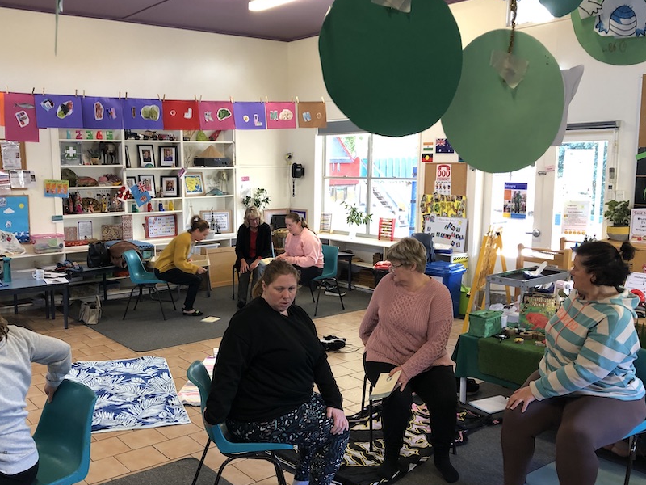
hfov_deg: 52.2
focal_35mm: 35
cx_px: 251
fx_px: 653
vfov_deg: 40.7
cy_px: 268
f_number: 1.8
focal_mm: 3.99
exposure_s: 1/17
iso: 50
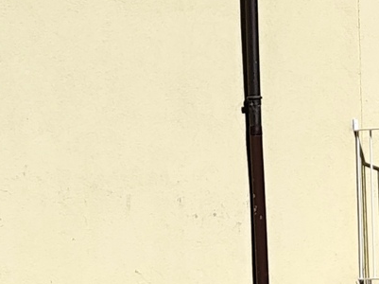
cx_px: 217
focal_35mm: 294
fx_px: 3216
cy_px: -22
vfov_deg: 5.0
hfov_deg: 6.7
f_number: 1.65
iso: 50
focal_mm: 6.14
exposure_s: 1/1748
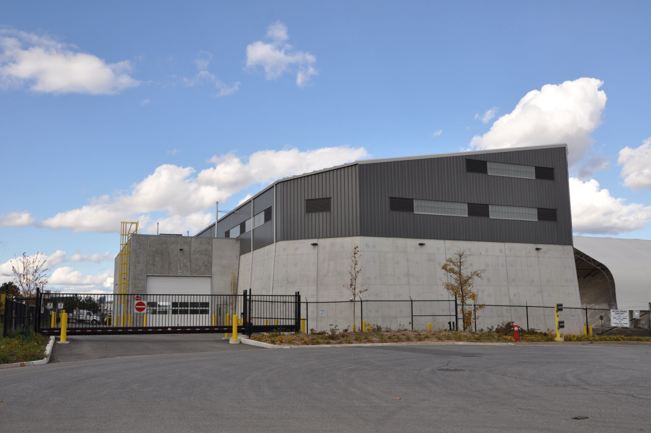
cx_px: 326
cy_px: 216
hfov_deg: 57.3
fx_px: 596
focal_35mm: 33
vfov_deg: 39.9
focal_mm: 22
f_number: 9
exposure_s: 1/320
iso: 200
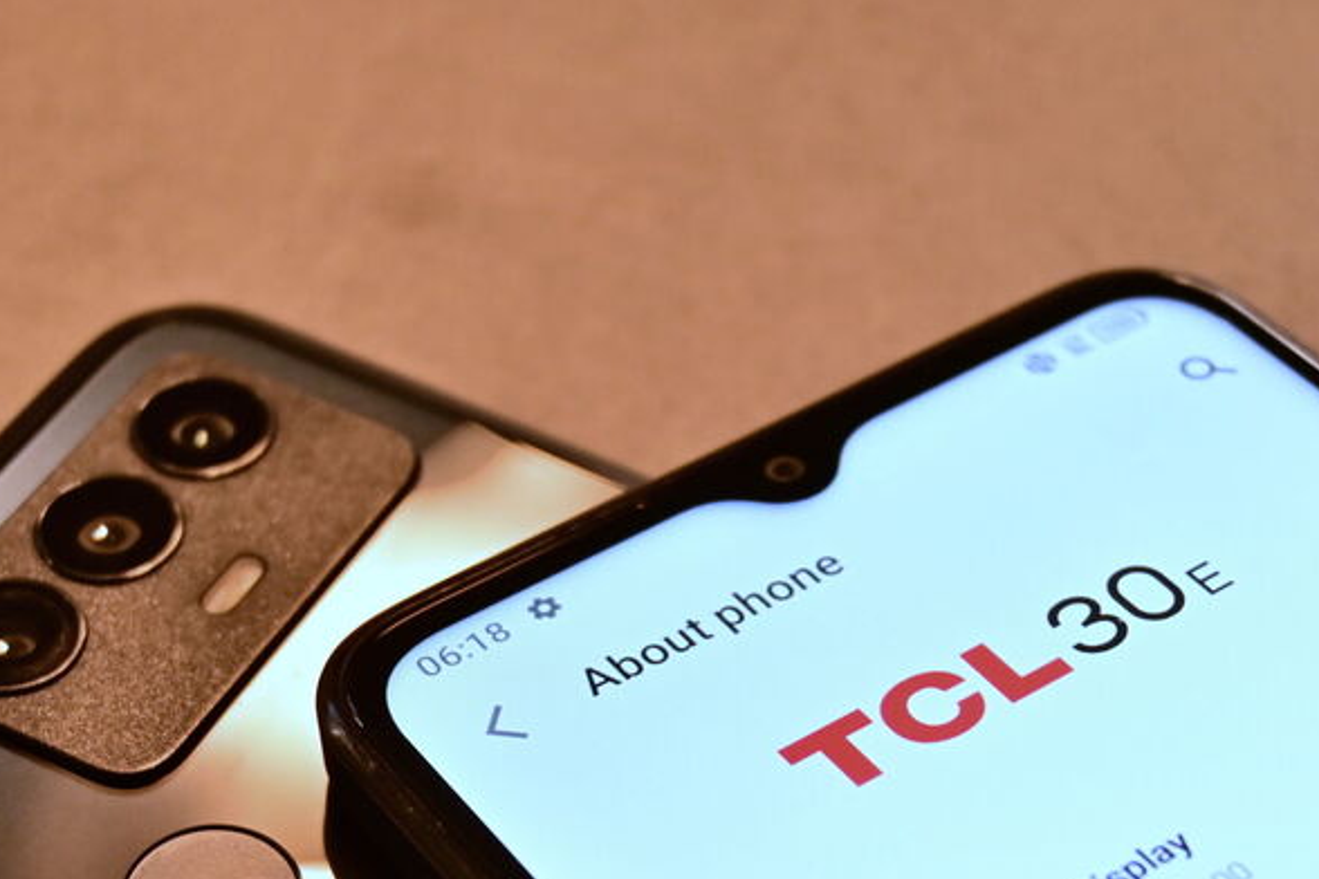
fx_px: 3144
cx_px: 719
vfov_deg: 15.8
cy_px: 664
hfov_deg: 23.7
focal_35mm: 86
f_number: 5.3
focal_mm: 35
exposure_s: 1/60
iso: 900
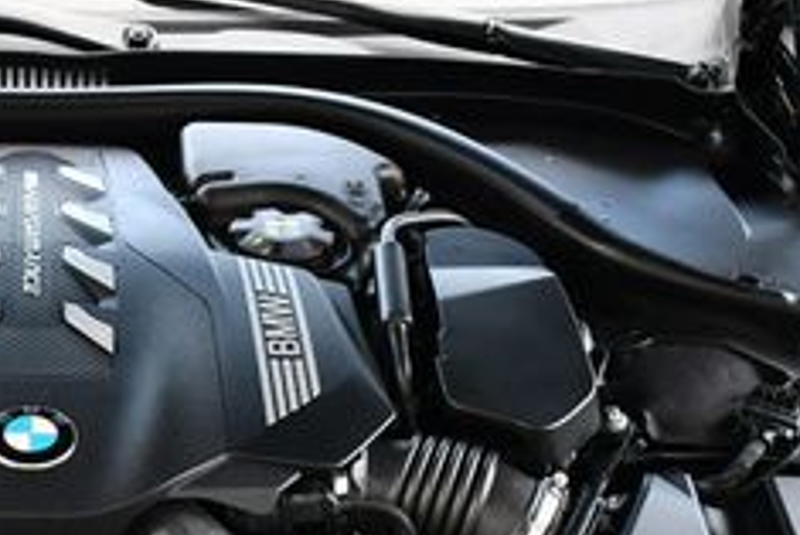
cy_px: 429
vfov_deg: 13.9
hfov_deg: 20.2
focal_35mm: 98
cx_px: 20
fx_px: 2179
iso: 450
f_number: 3.5
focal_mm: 18
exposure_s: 1/250
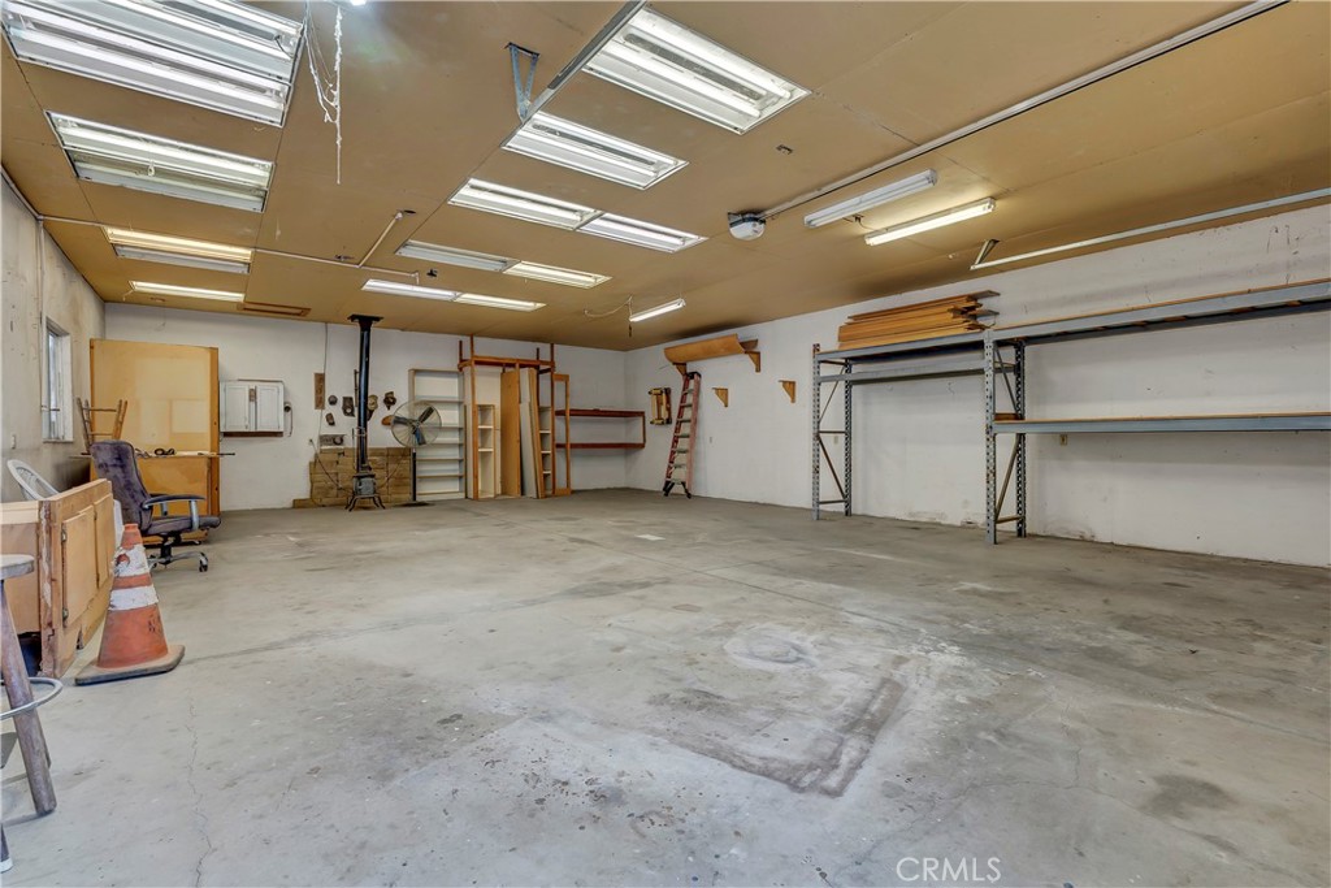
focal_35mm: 16
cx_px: 666
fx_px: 592
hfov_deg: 96.7
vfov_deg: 73.8
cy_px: 444
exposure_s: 1/3.33
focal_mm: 16
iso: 80
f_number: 10
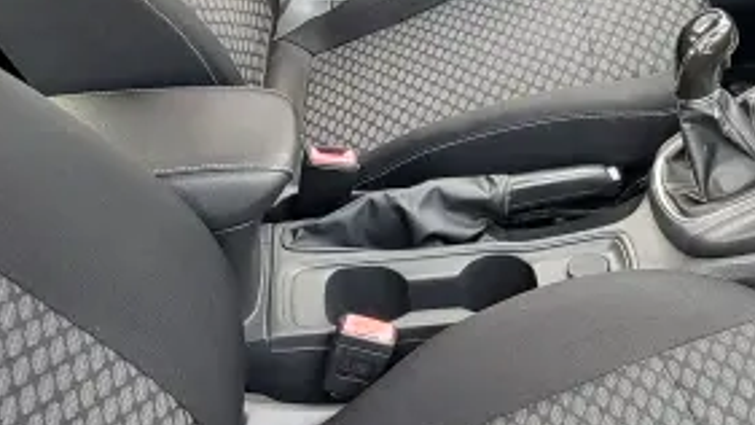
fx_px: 1141
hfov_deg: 34.6
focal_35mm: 57
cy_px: 143
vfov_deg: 21.0
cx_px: 680
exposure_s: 1/100
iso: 163
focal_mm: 5.56
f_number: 1.8
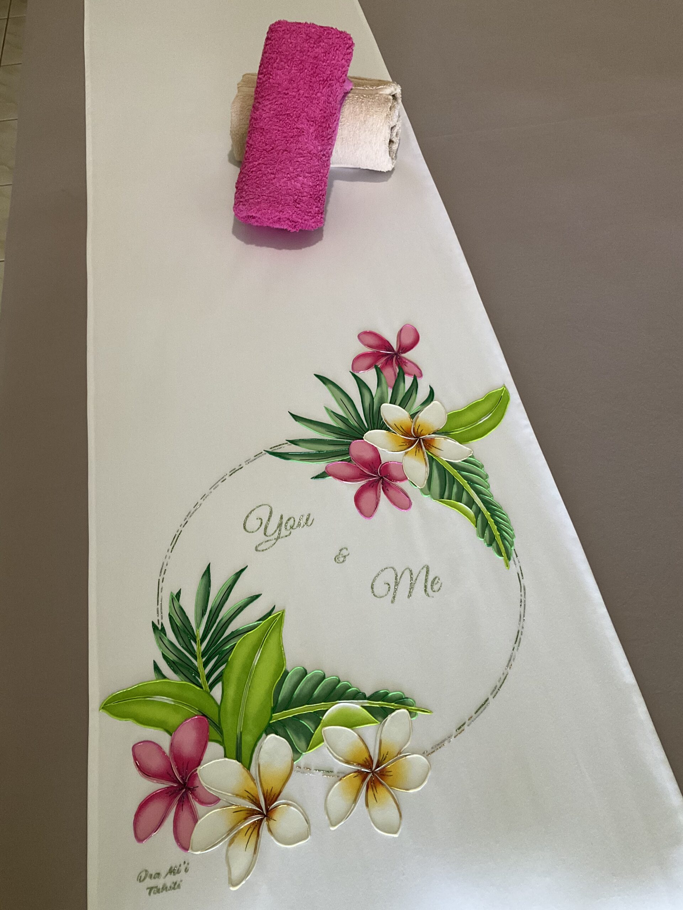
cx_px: 342
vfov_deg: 61.7
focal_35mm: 29
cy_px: 455
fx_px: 763
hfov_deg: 48.2
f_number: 1.8
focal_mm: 3
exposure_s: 1/60
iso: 160
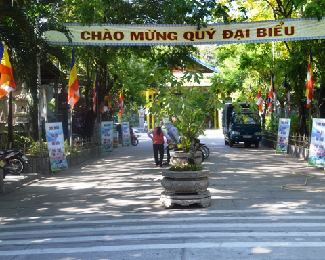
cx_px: 176
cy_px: 123
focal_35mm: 45
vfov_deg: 33.4
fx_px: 433
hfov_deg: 41.1
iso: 280
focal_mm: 24
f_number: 5.6
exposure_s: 1/125
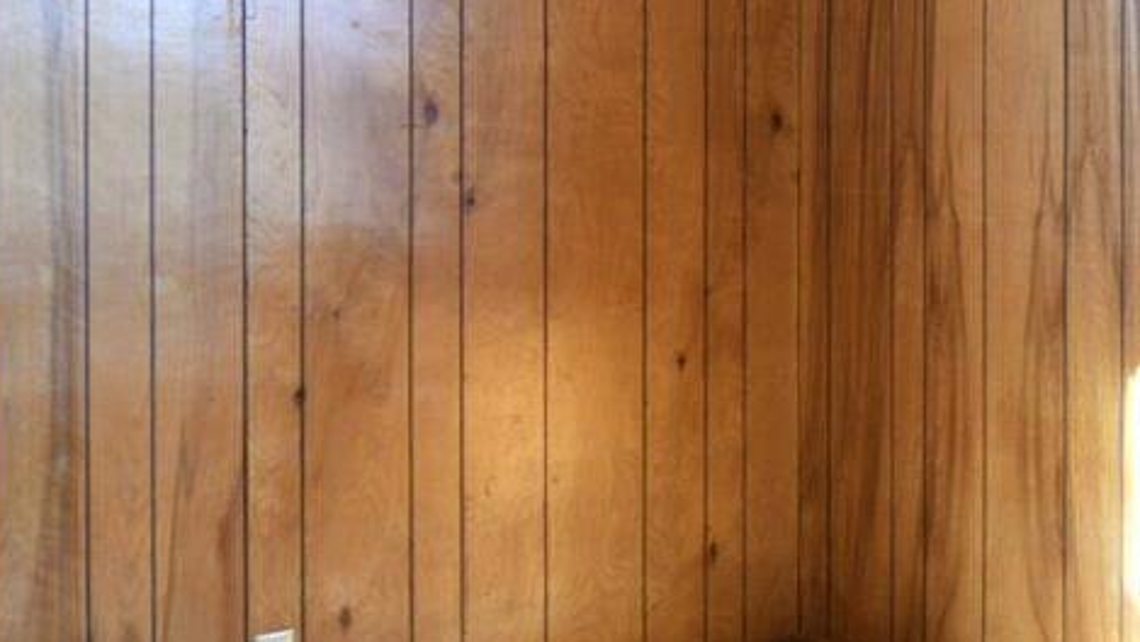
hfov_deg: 28.9
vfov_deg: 18.7
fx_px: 1935
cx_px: 1334
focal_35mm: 64
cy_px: 174
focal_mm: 14
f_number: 2.8
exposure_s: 1/15
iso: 500
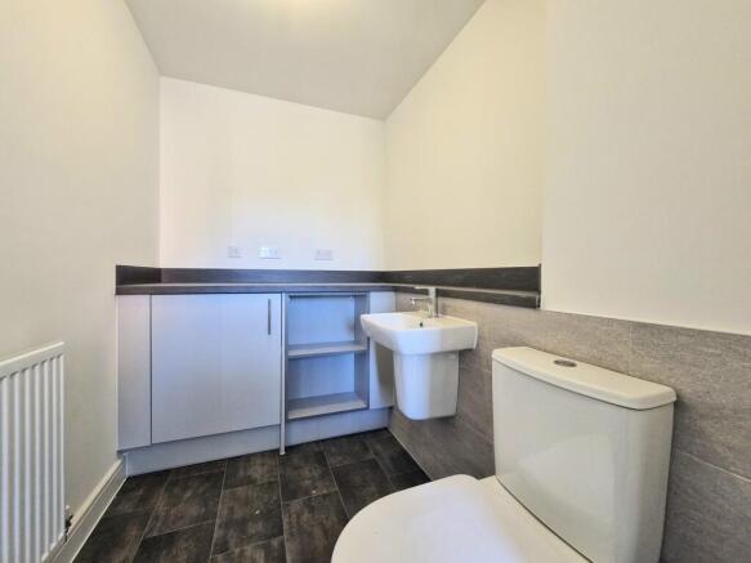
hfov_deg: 106.2
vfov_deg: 89.9
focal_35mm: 13
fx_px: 282
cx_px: 376
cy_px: 282
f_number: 2.2
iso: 250
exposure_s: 1/50
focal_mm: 1.74
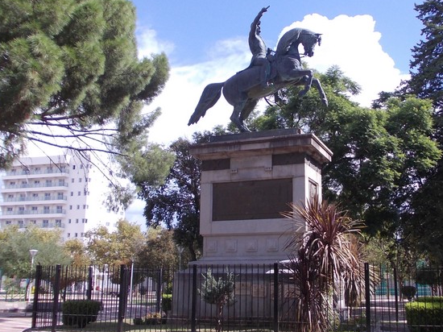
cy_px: 173
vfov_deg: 36.8
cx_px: 276
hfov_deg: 47.5
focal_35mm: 39
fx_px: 499
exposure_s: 1/200
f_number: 5.4
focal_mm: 4
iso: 80
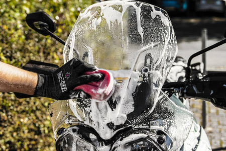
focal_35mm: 70
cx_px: 113
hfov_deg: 28.8
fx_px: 439
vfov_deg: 19.5
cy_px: 76
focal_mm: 70
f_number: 5.6
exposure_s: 1/1600
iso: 400
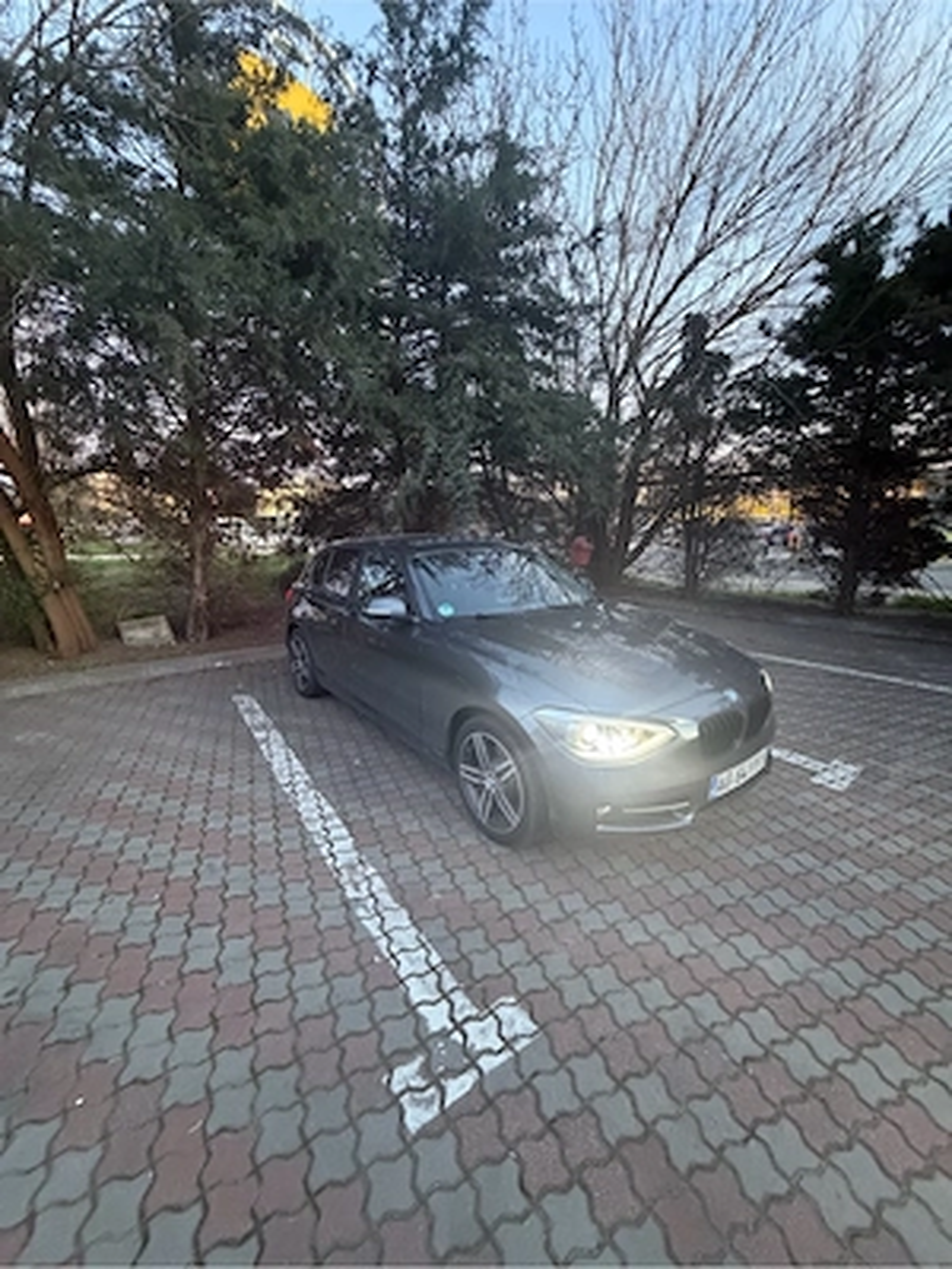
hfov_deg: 85.7
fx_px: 513
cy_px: 634
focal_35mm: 14
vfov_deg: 102.1
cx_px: 476
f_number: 2.2
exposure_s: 1/50
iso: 800
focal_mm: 2.22
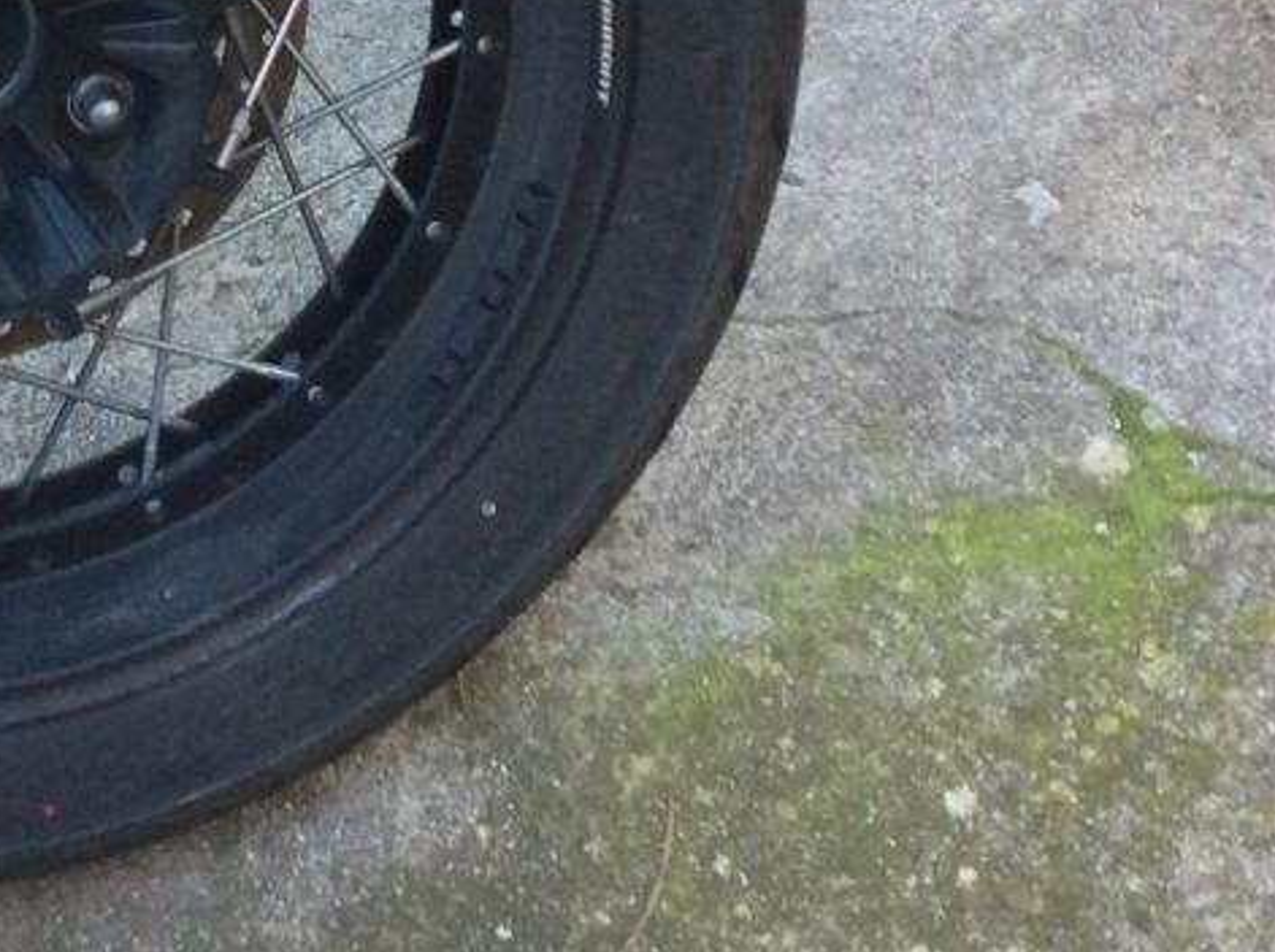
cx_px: 282
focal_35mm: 87
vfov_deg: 16.1
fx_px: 3200
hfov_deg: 22.3
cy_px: -254
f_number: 2.4
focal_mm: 3.3
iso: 50
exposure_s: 1/50
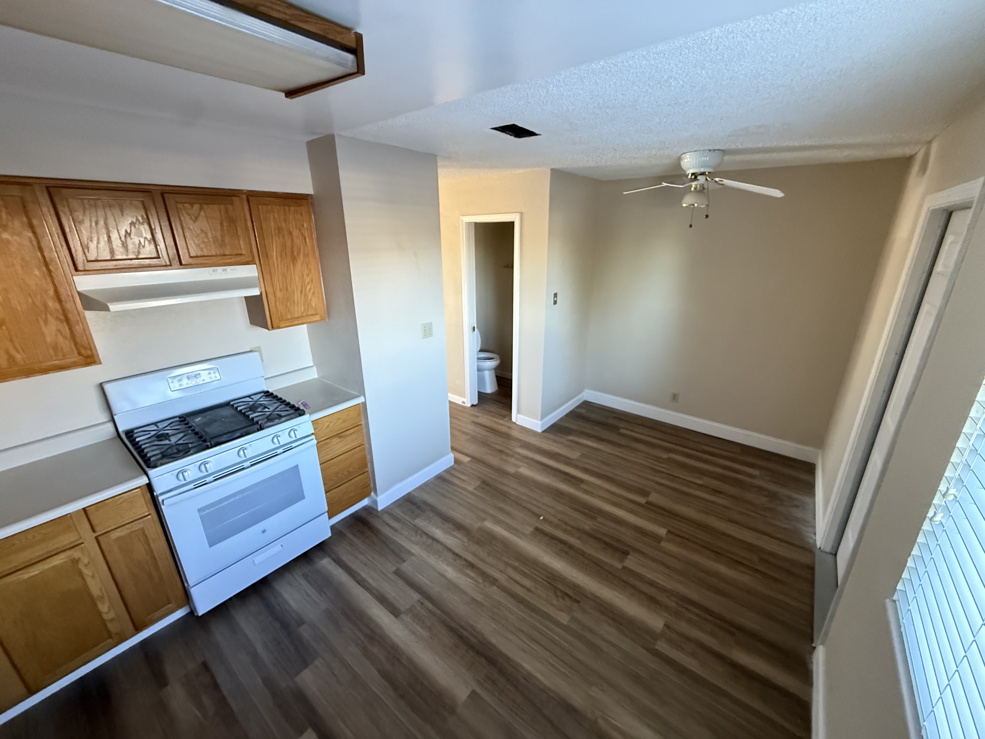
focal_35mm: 14
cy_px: 370
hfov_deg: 102.1
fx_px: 398
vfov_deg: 85.7
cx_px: 492
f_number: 2.2
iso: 800
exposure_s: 1/60
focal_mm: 2.22
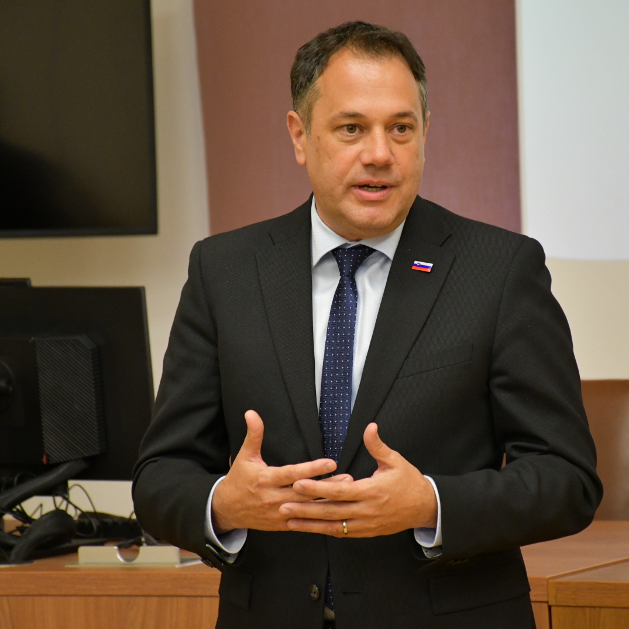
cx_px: 361
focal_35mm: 201
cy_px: 315
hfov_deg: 8.7
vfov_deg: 8.7
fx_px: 4132
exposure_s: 1/125
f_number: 5.6
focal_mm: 105
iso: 2800
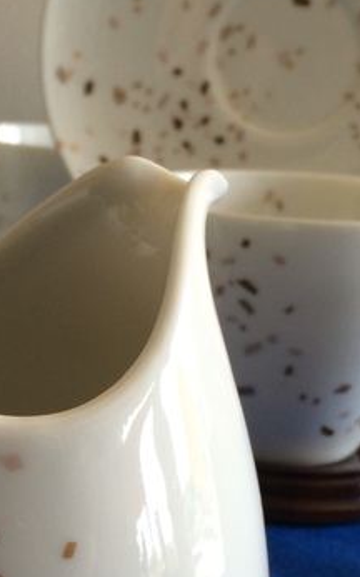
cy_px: 544
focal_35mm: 80
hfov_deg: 16.1
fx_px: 1257
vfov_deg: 24.9
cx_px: 22
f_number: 2.2
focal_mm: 4.15
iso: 40
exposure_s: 1/60
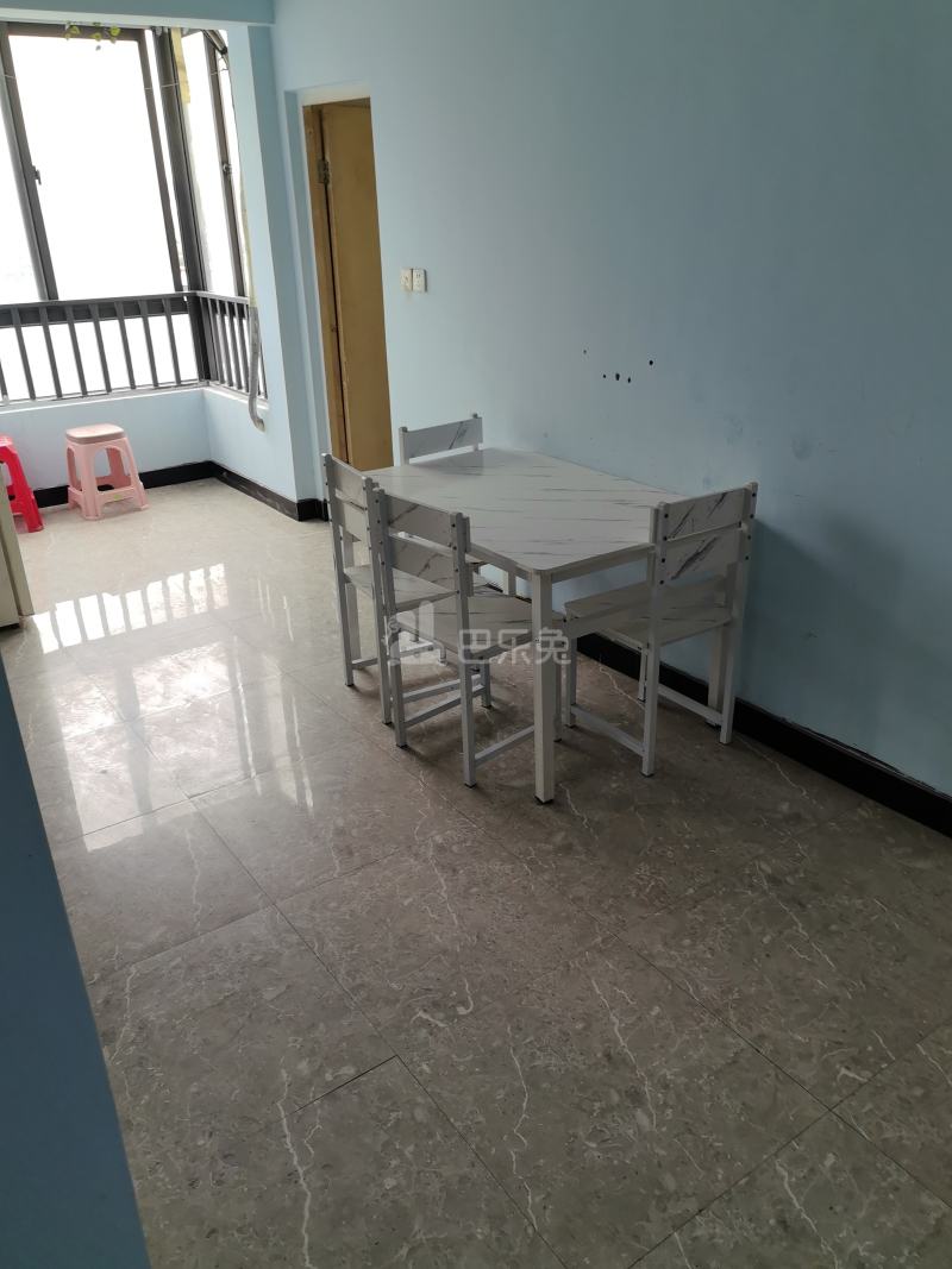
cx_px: 476
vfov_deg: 65.3
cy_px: 634
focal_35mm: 27
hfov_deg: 51.3
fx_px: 990
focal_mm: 5.52
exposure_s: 1/100
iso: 64
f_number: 1.9
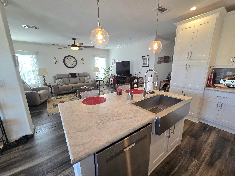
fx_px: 88
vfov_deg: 89.9
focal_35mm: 13
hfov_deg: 106.2
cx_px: 118
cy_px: 88
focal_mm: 2.2
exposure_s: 1/120
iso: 160
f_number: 2.2
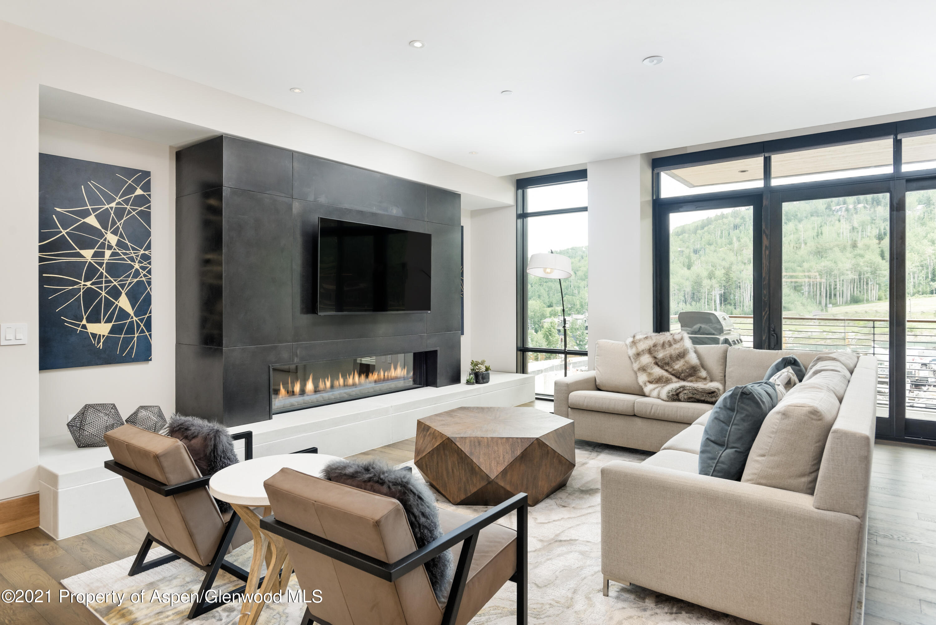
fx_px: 572
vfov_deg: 57.3
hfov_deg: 78.6
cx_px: 468
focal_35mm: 22
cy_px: 312
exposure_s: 1/30
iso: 400
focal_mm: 22
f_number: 7.1
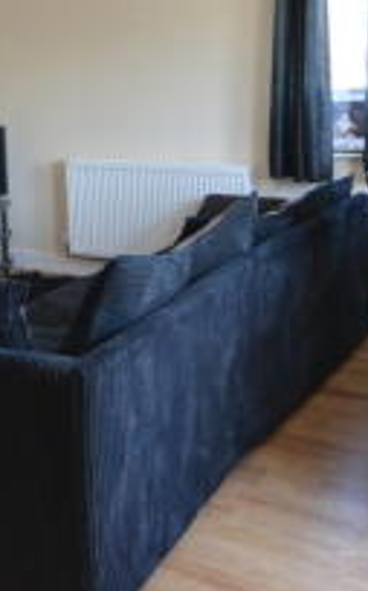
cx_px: 75
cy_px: 149
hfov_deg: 25.3
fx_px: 805
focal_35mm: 50
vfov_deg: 39.3
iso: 720
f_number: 4.8
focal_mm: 14
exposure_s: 1/60
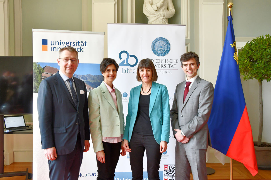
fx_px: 279
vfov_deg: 35.9
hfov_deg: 51.9
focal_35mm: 37
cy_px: 90
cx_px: 136
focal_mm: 25
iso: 1100
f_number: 5.6
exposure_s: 1/125
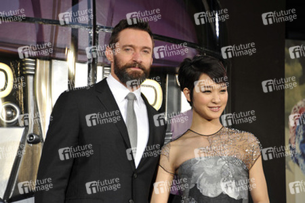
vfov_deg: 8.6
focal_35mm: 160
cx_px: 152
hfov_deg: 12.8
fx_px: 1355
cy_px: 102
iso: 1000
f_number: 5.6
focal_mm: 160
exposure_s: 1/400
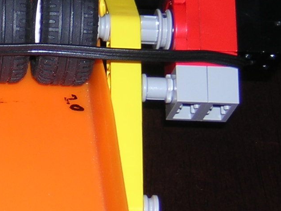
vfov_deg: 6.6
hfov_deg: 8.7
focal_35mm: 226
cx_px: -16
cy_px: 29
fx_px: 1835
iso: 100
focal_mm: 11.6
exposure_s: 1/60.1
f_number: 4.2
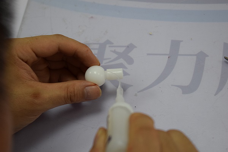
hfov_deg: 24.6
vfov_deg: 16.6
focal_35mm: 82
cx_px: 114
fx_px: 522
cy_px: 76
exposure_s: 1/125
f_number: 5.6
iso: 1600
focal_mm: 55
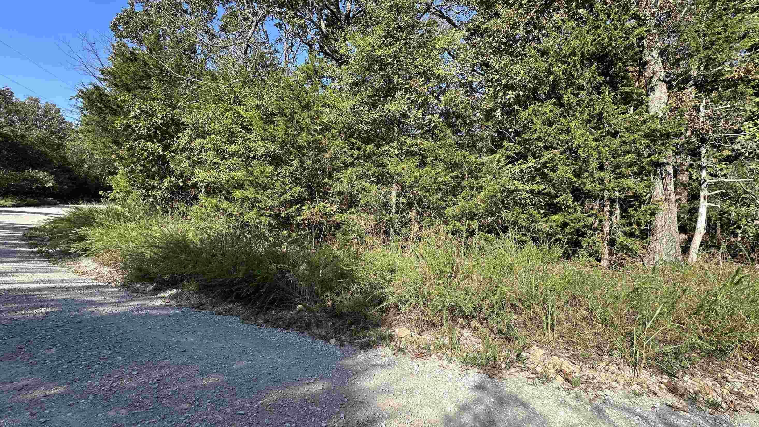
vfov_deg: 67.0
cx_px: 377
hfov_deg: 99.4
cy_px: 199
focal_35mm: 16
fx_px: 322
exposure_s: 1/535
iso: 40
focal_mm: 2.22
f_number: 2.2
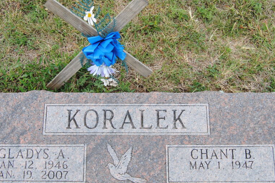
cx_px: 127
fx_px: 357
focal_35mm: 47
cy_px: 107
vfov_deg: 28.8
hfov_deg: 42.1
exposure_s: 1/160
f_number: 6.3
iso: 100
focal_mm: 23
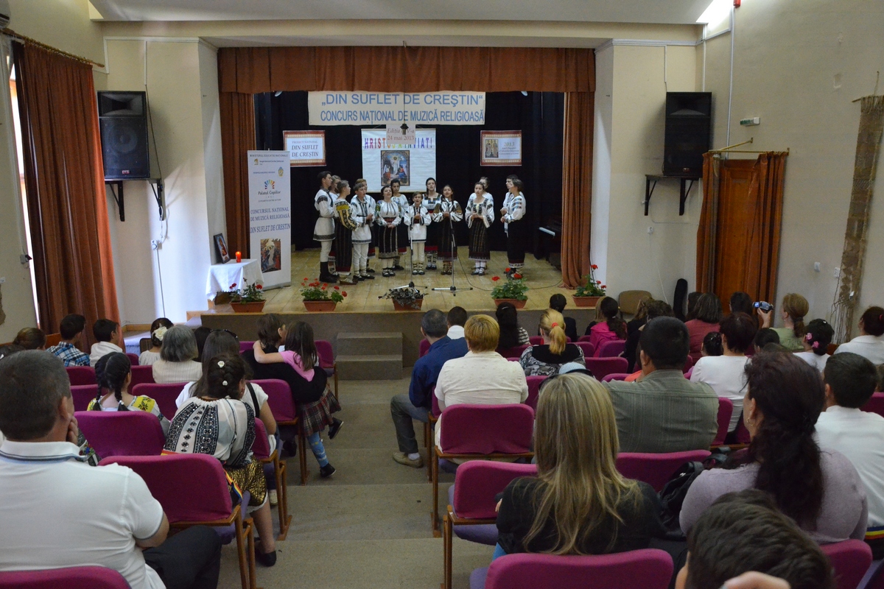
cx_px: 442
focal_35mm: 27
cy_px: 294
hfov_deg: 67.4
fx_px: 663
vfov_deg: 47.9
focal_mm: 18
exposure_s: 1/100
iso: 5000
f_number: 5
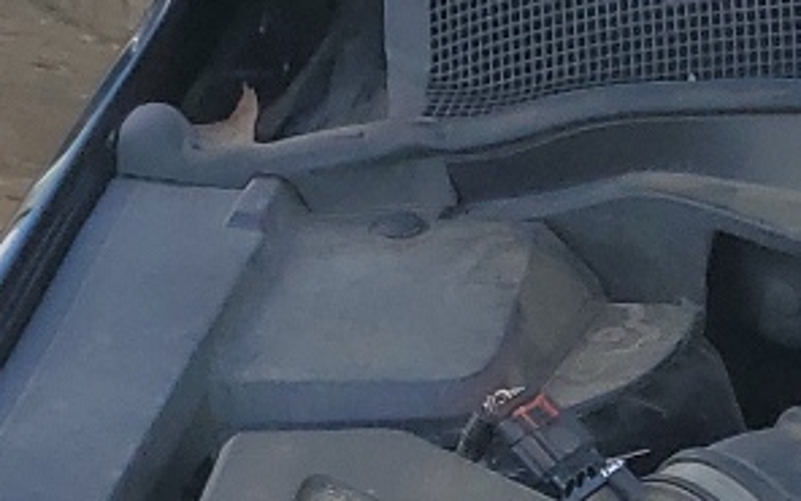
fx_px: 3253
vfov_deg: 8.3
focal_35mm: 149
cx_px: 1786
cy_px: 1089
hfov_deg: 11.9
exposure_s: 1/769
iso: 50
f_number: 1.5
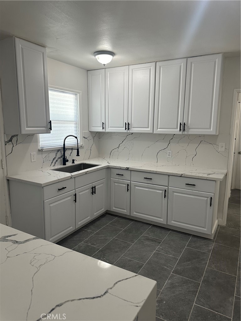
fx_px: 223
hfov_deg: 56.8
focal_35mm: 24
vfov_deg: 71.6
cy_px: 160
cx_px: 120
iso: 160
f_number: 1.78
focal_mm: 6.86
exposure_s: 1/120
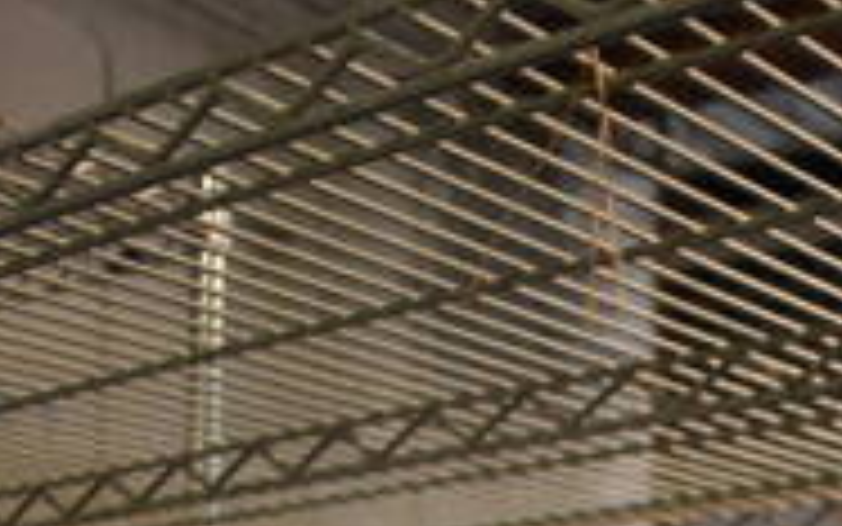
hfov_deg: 22.4
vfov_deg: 13.3
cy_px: 913
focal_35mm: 90
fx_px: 2066
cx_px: 783
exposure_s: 1/125
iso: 1400
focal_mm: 18
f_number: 3.5
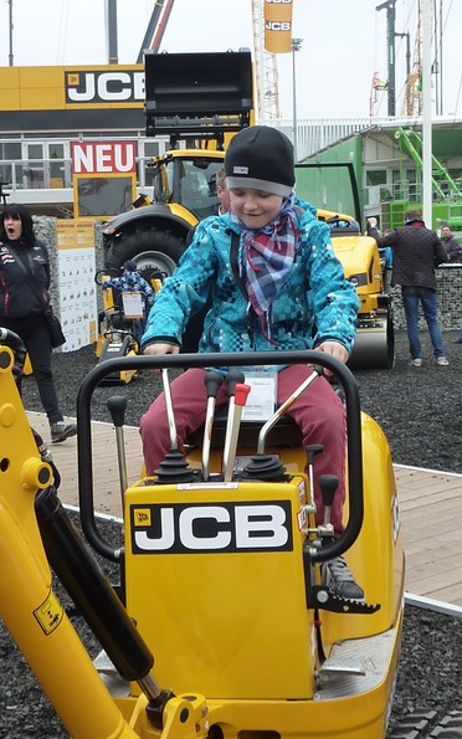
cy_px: 369
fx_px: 1249
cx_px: 211
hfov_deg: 21.0
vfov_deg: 33.0
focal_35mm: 62
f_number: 4
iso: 125
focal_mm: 5.3
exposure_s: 1/320
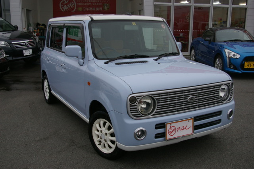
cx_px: 127
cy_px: 84
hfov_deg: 49.6
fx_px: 275
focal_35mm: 39
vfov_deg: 34.2
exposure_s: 1/250
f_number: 5.6
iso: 200
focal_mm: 26
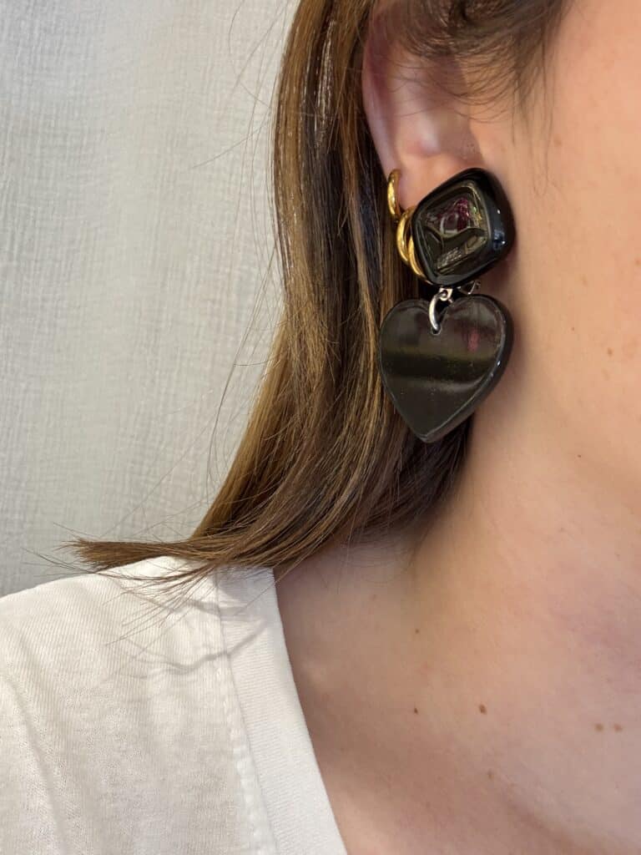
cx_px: 320
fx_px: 741
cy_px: 428
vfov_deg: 60.0
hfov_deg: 46.8
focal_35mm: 30
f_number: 1.9
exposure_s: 1/50
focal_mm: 2.69
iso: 125
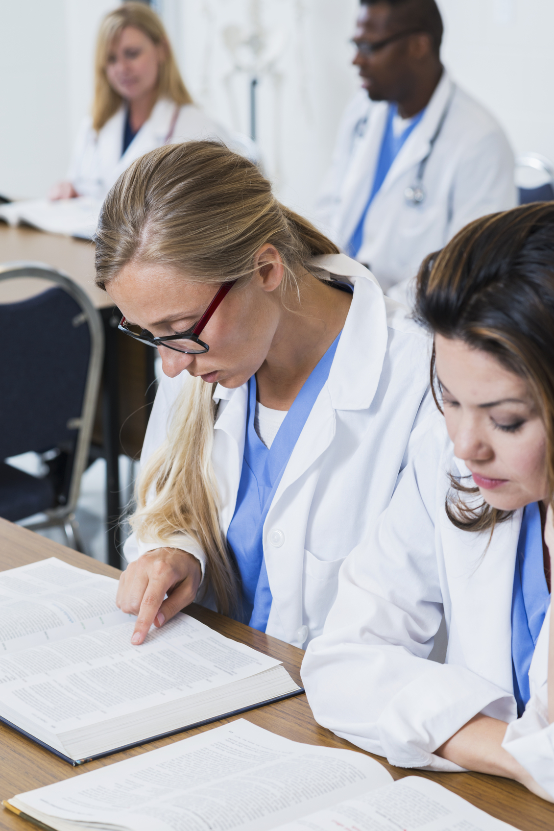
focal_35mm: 85
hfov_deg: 16.1
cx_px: 277
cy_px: 416
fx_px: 1962
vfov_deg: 23.9
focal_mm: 85
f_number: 5.6
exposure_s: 1/200
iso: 400
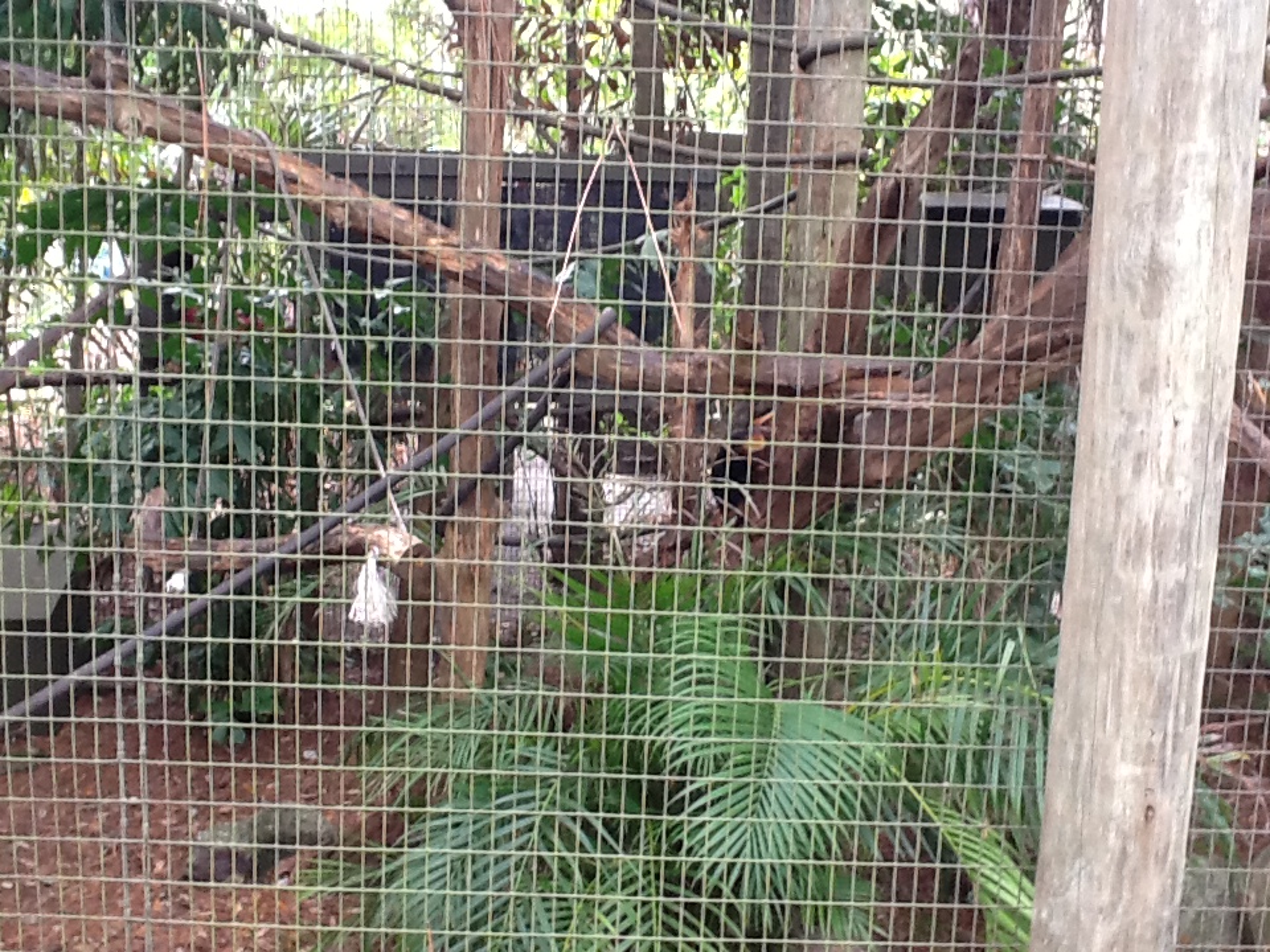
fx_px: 1174
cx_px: 635
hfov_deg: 56.8
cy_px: 476
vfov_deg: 44.2
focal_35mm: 32
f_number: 2.4
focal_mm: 2.03
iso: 100
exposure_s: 1/30
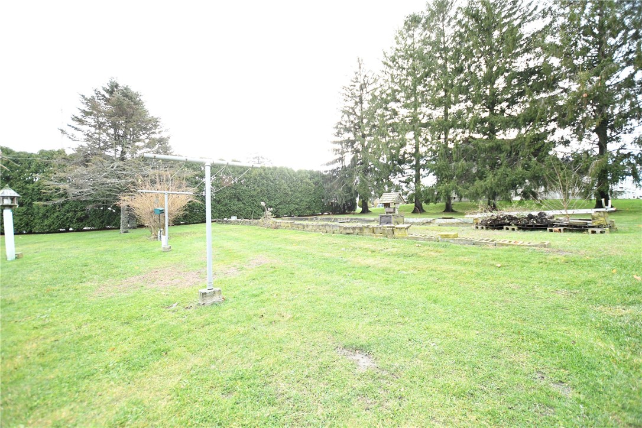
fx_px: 267
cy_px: 214
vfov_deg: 77.3
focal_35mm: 15
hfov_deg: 100.4
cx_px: 321
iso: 800
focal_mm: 10
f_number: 3.5
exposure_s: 1/400
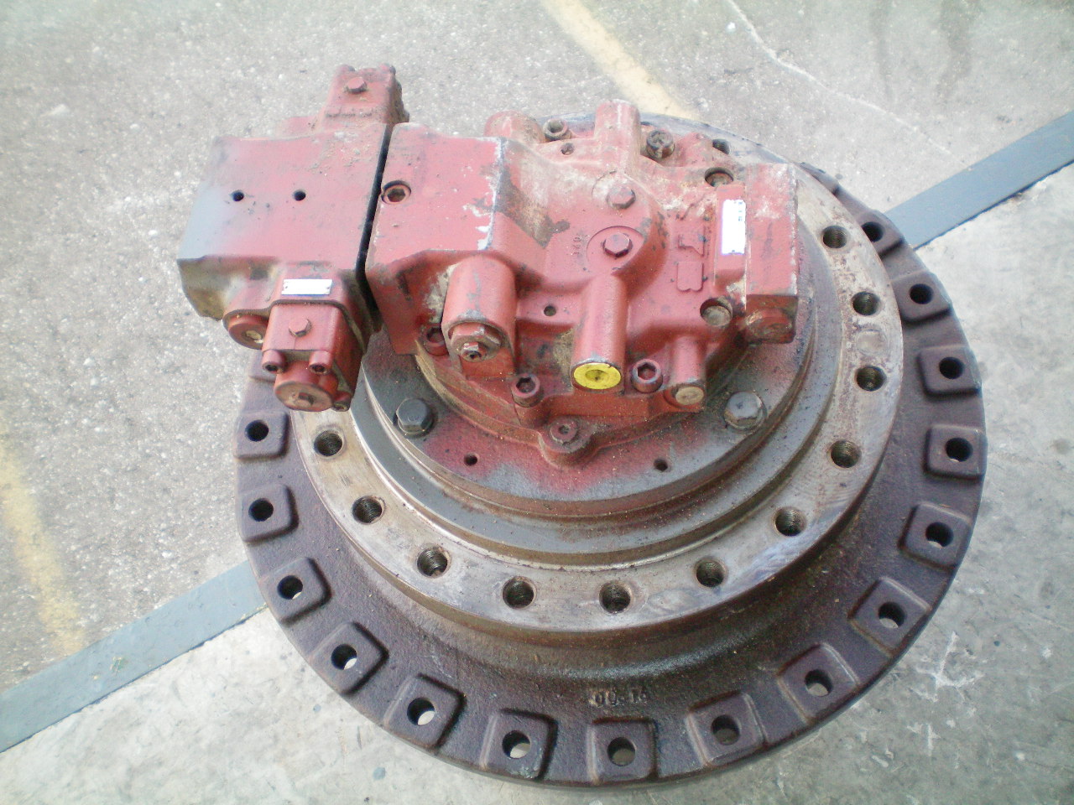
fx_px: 1179
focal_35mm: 38
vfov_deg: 37.7
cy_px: 402
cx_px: 537
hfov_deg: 49.0
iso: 125
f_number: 3.1
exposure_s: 1/60
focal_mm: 6.3
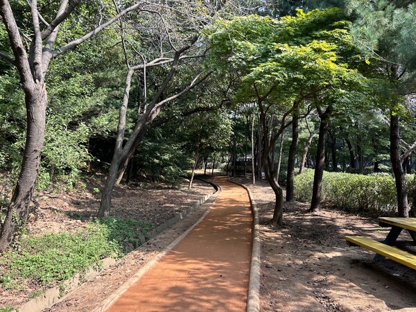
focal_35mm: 26
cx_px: 208
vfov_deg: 53.1
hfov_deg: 67.3
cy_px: 156
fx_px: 312
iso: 50
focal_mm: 5.7
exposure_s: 1/521
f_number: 1.5
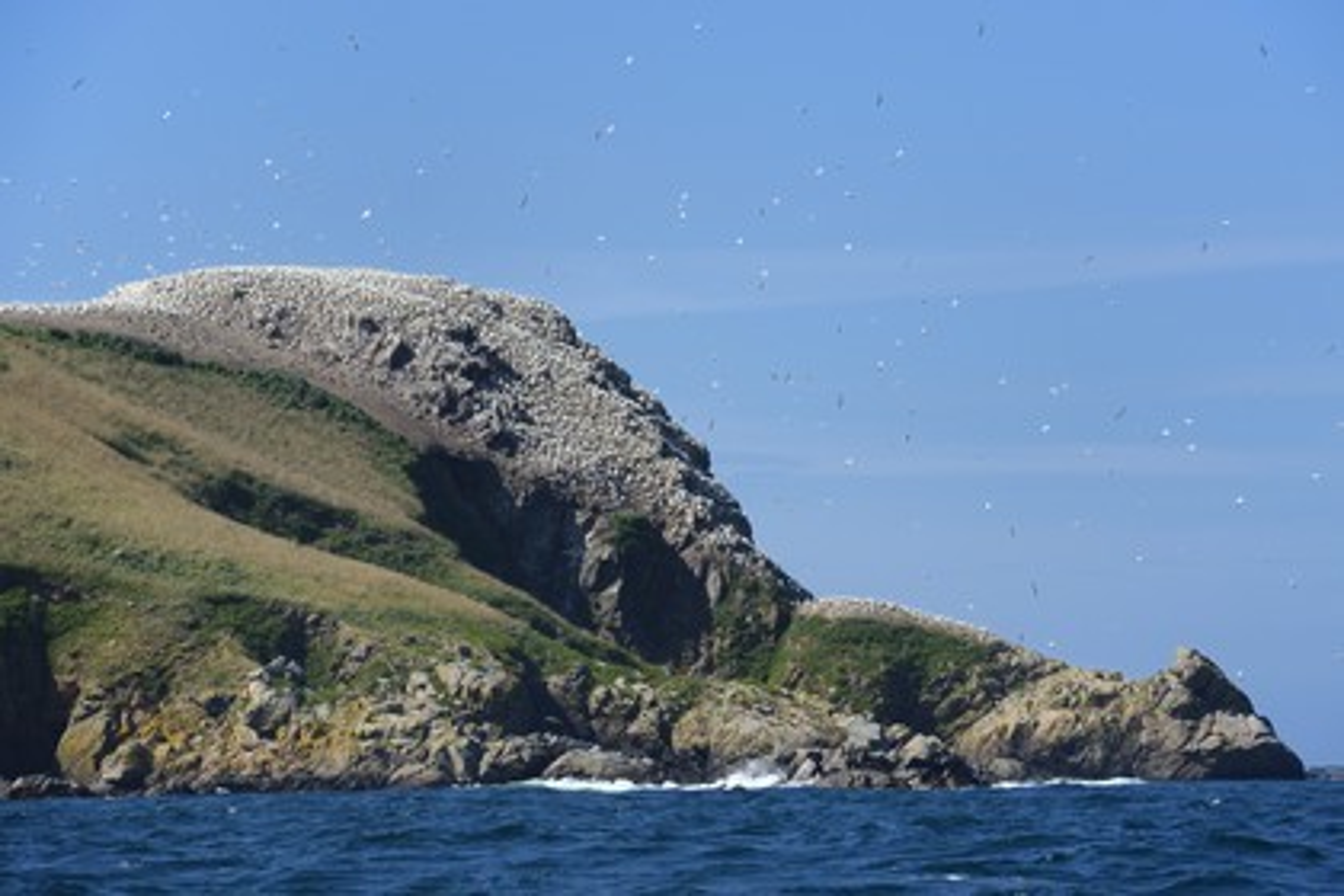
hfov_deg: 10.3
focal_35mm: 200
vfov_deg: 6.9
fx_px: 7466
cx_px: 672
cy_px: 448
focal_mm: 200
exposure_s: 1/2000
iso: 800
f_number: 10
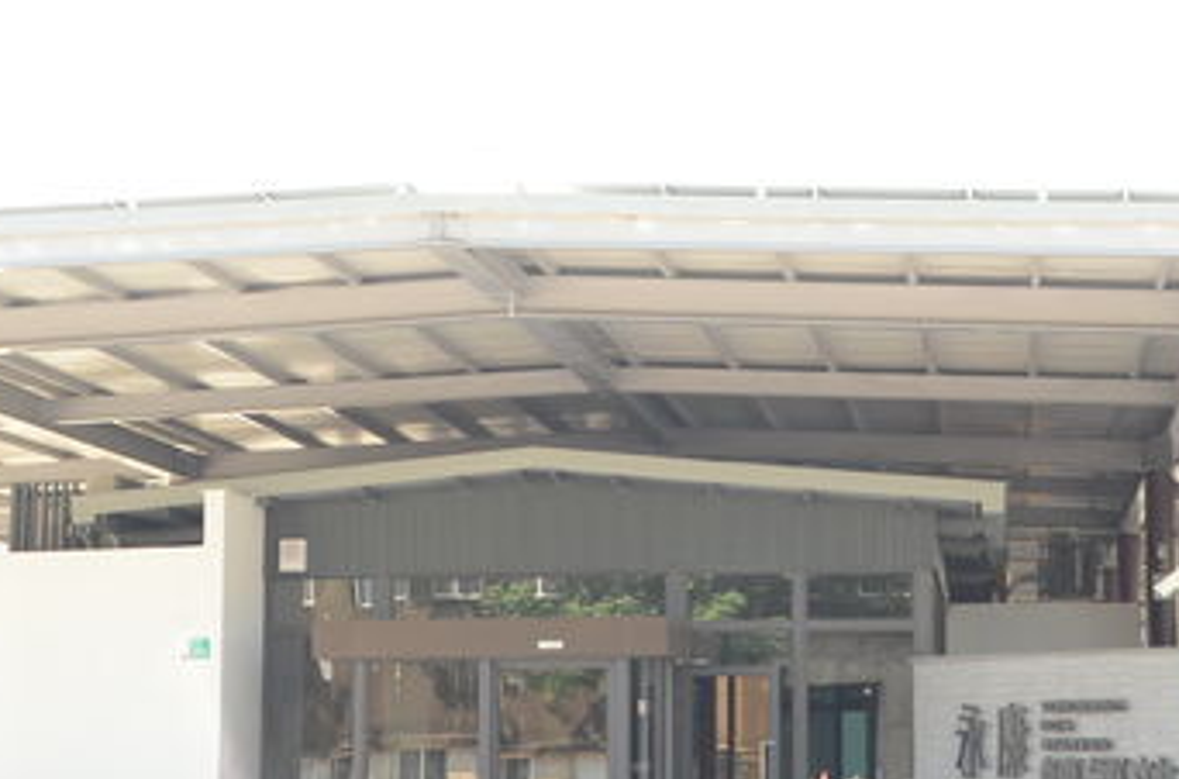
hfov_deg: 25.6
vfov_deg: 17.2
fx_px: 2580
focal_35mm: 79
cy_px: 395
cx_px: 762
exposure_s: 1/160
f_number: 6.3
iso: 400
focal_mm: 30
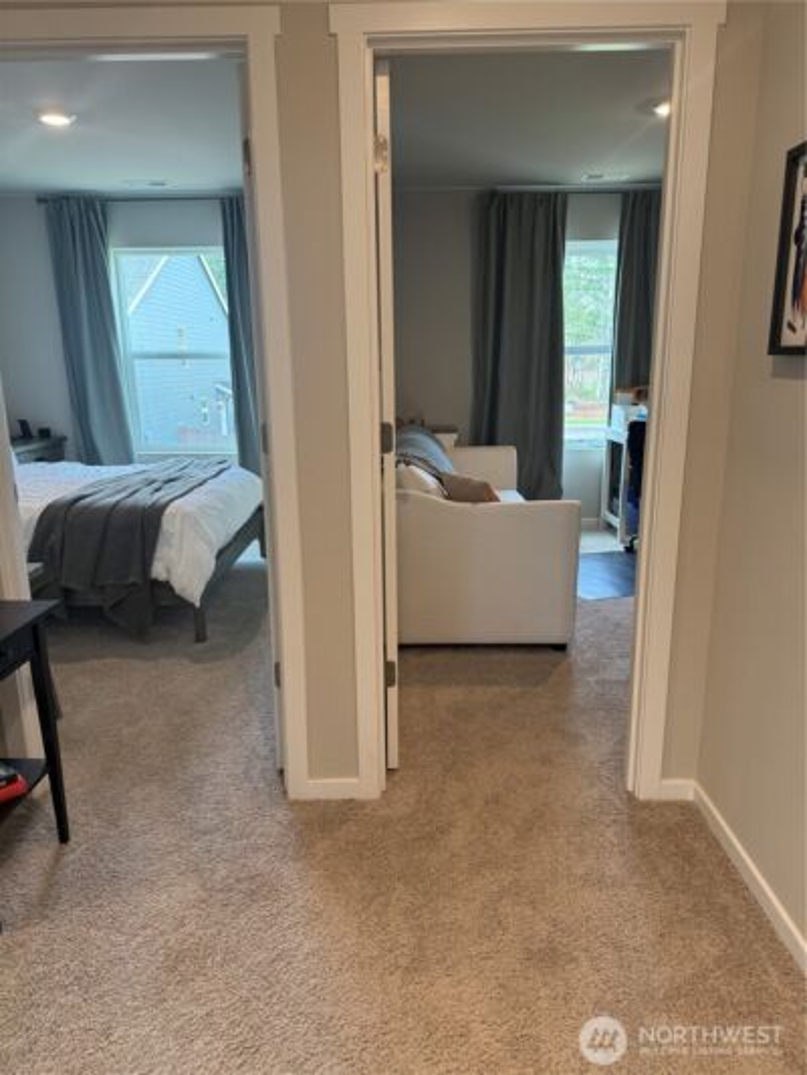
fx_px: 746
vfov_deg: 71.6
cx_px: 404
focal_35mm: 24
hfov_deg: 56.8
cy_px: 538
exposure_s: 1/60
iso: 100
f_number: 1.78
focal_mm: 6.76
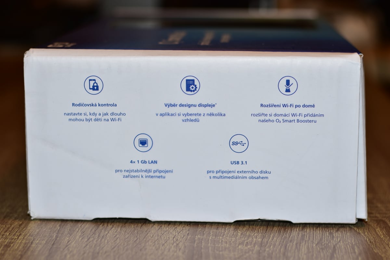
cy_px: 130
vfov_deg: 18.2
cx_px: 195
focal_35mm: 75
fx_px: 812
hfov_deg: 27.0
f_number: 2.8
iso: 100
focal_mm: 50
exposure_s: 1/60
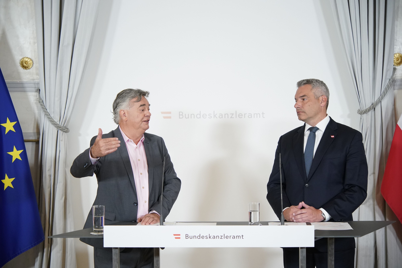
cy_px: 134
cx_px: 201
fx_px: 793
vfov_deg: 19.2
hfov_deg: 28.5
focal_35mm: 71
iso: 4000
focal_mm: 71
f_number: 4.5
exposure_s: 1/320
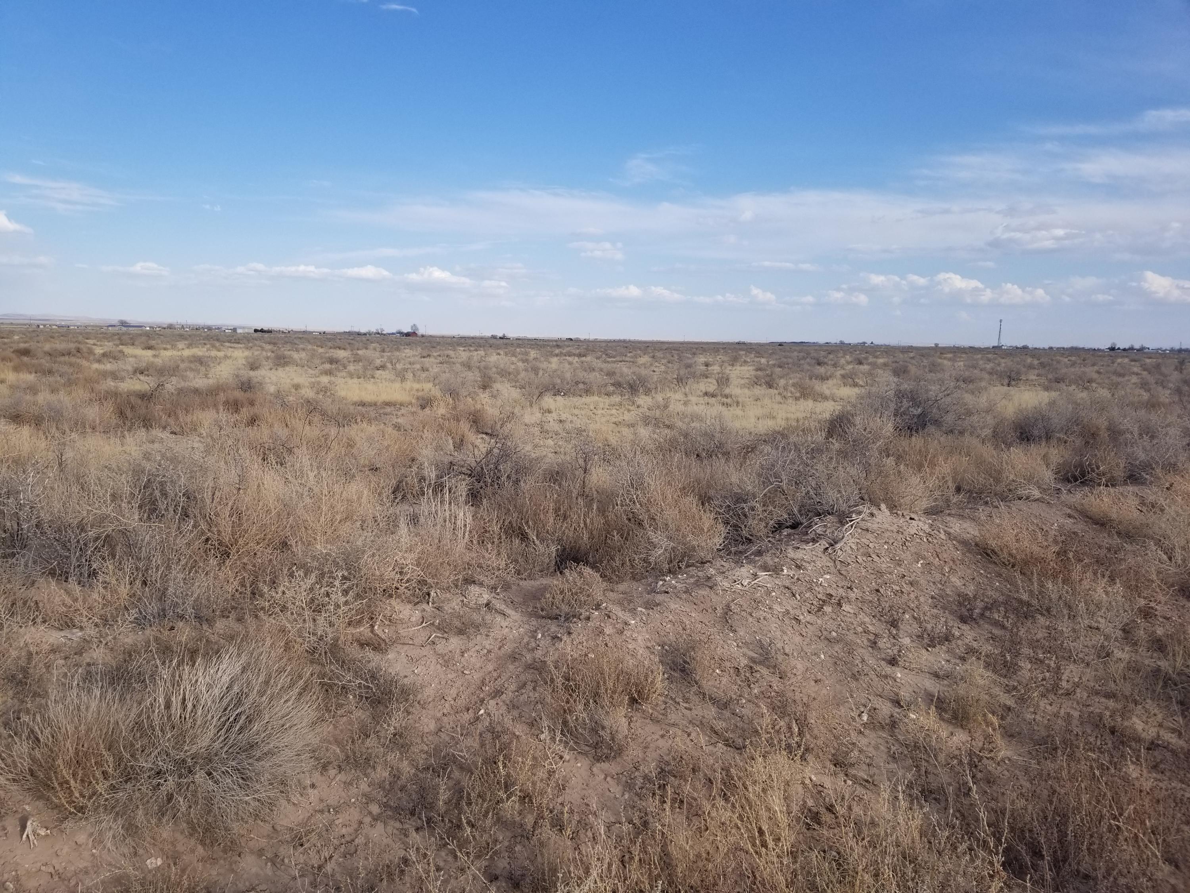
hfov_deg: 67.3
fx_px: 894
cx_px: 595
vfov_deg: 53.1
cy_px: 446
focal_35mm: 26
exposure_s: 1/2176
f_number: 1.7
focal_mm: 4.25
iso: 50
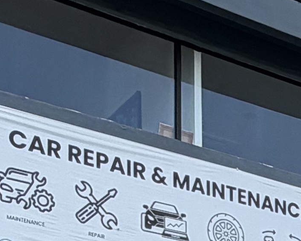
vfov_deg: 12.5
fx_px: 989
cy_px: 461
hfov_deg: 16.4
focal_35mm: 111
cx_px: 386
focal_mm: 2.22
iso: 40
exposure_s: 1/506
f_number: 2.2
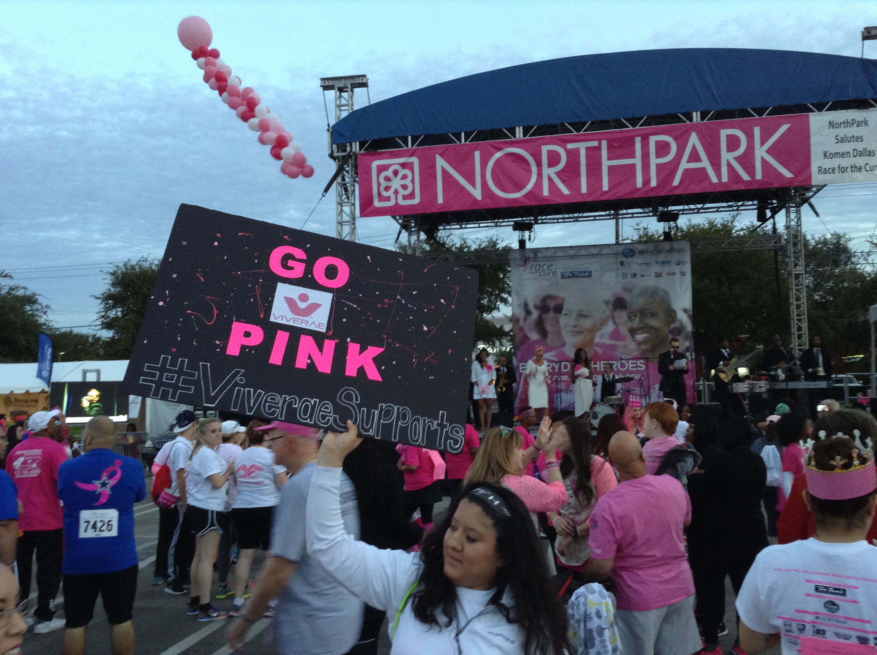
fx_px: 835
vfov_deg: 42.8
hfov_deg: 55.4
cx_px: 438
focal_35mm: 33
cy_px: 328
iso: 80
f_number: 2.4
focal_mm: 3.3
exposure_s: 1/24
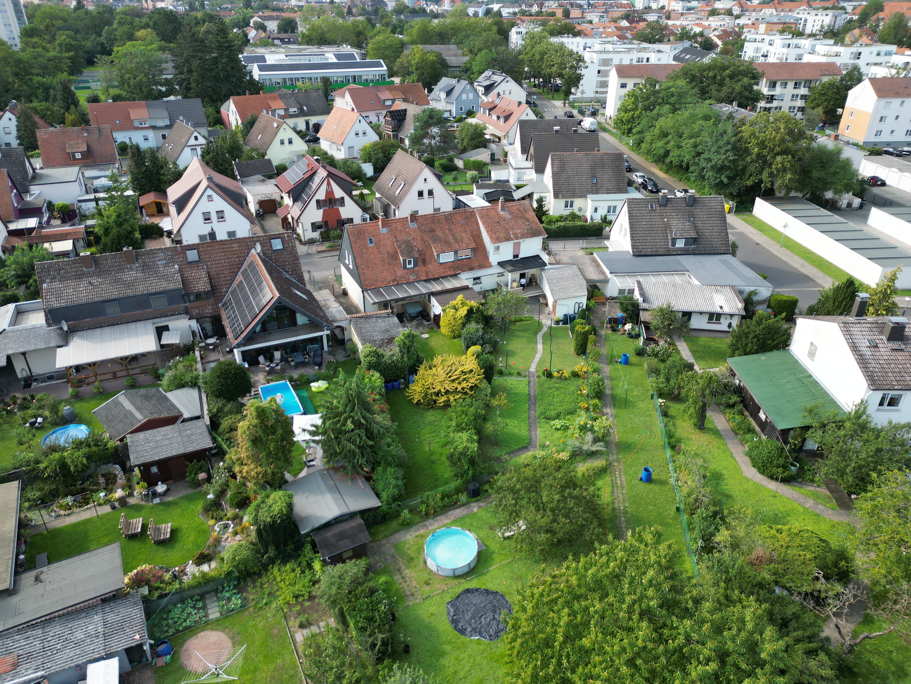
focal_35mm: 24
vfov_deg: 56.8
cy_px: 342
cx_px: 456
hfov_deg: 71.6
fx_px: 632
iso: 200
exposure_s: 1/1000
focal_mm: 6.72
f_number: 1.7
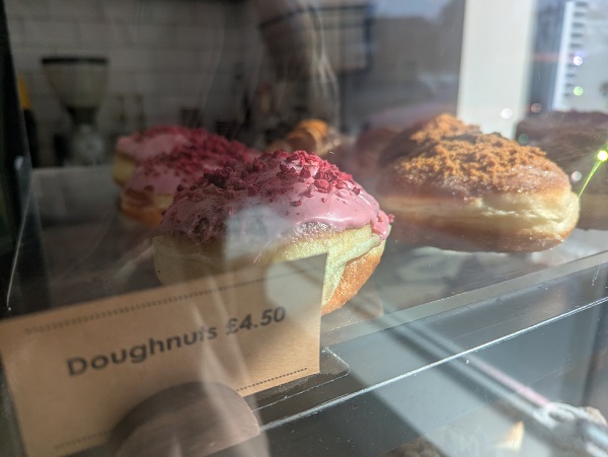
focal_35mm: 24
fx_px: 422
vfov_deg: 56.9
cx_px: 304
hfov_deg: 71.6
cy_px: 228
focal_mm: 6.81
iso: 48
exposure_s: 1/920
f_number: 1.85
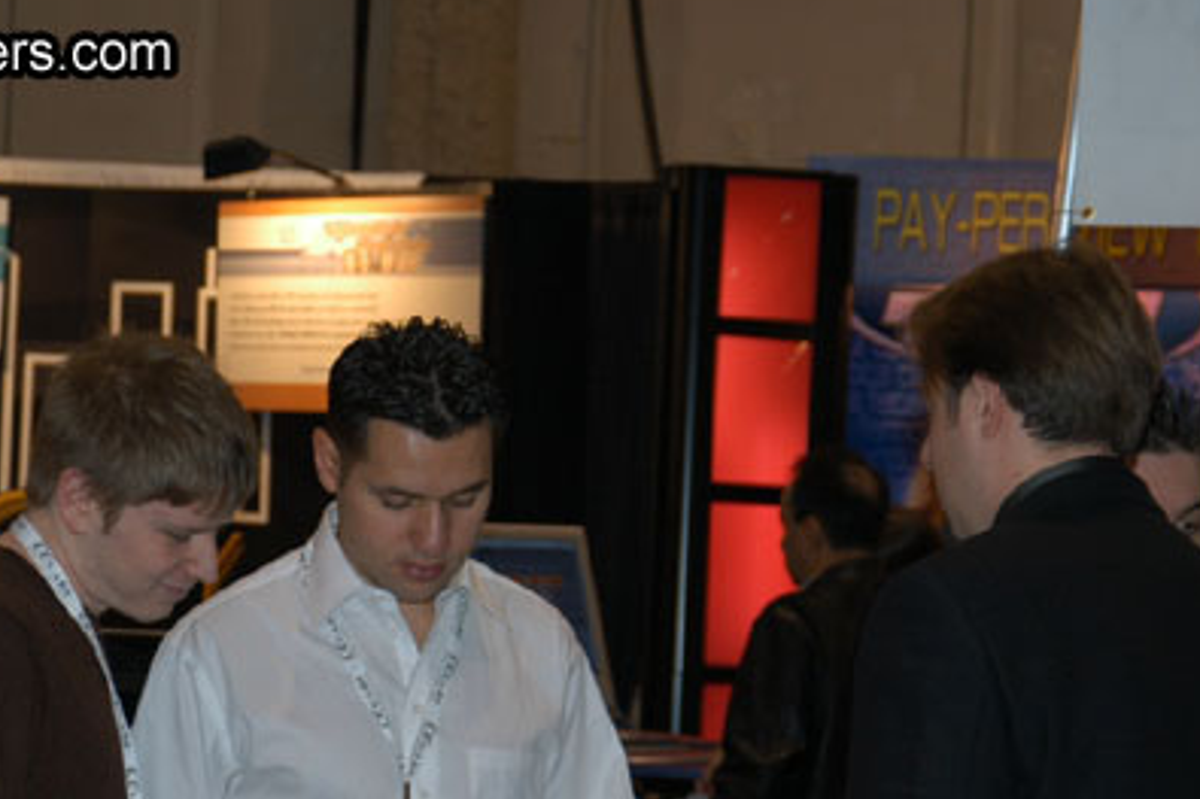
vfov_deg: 9.2
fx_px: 4964
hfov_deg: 13.8
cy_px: 659
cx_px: 424
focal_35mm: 149
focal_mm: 58
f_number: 5
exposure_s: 1/60
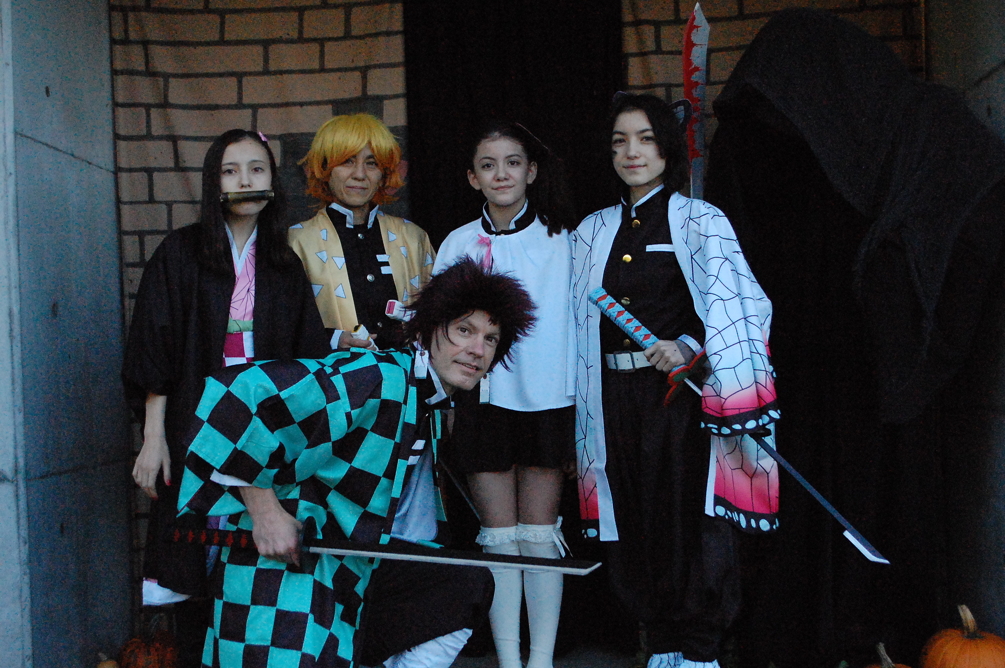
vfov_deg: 28.0
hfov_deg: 41.1
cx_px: 502
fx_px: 1339
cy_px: 334
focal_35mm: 48
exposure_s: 1/1600
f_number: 5.6
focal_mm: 32
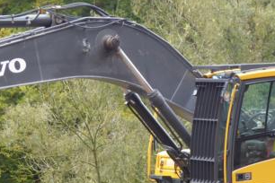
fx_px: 1558
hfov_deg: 10.1
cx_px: 111
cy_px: 161
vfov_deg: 6.7
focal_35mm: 204
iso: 160
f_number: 4.5
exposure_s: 1/60
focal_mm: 12.5
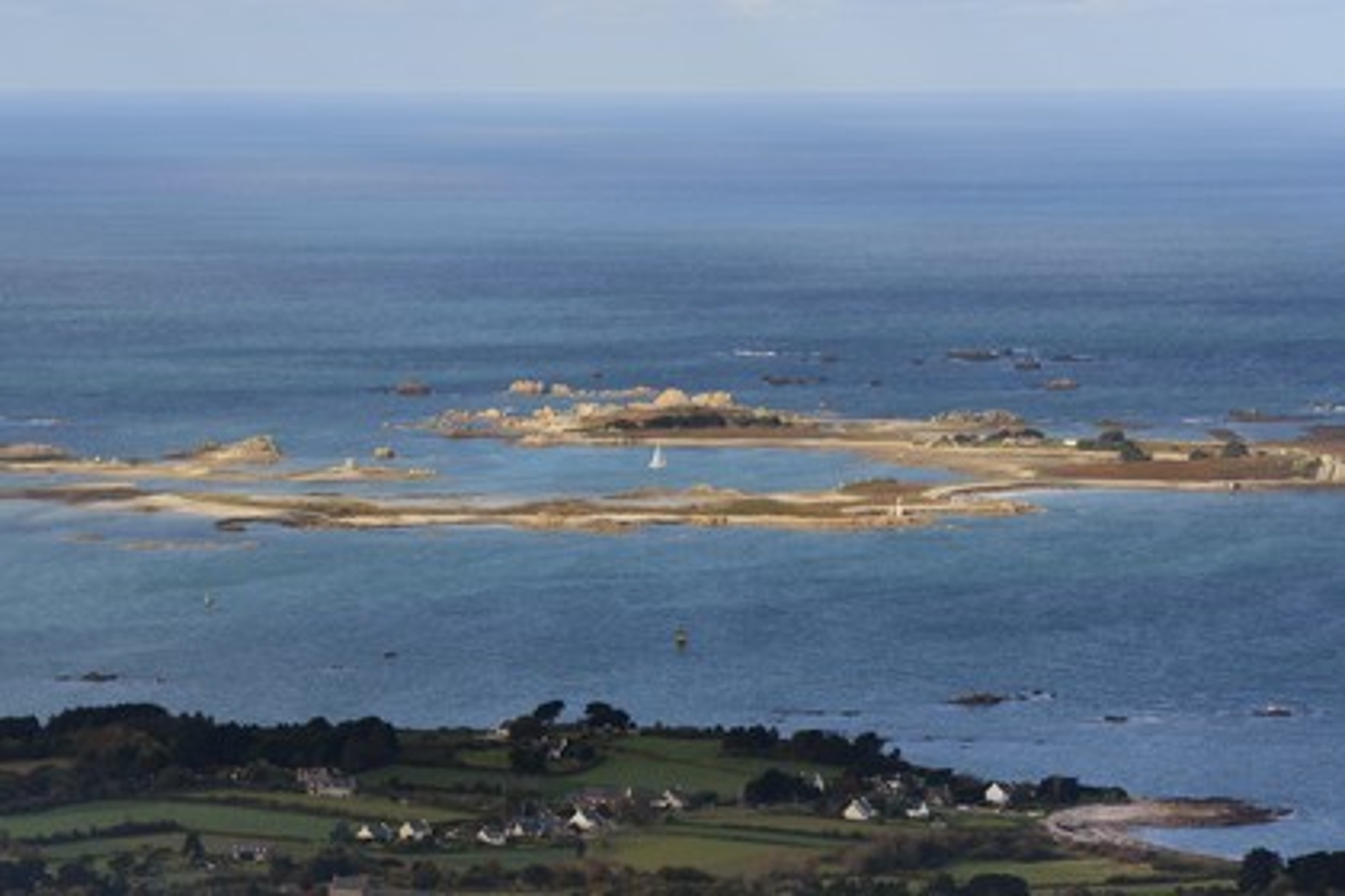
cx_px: 672
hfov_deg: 11.4
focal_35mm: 180
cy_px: 448
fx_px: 6724
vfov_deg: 7.6
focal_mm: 180
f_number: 14
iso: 800
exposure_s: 1/1000
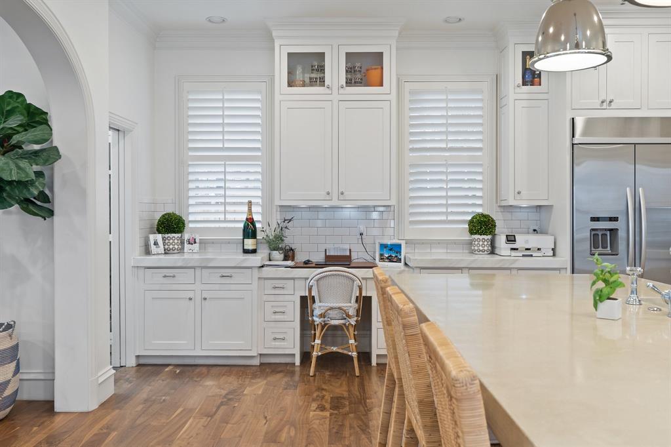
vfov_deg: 44.9
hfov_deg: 63.7
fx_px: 540
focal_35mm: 29
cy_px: 224
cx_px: 336
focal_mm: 29
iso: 250
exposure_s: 1.3
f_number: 9
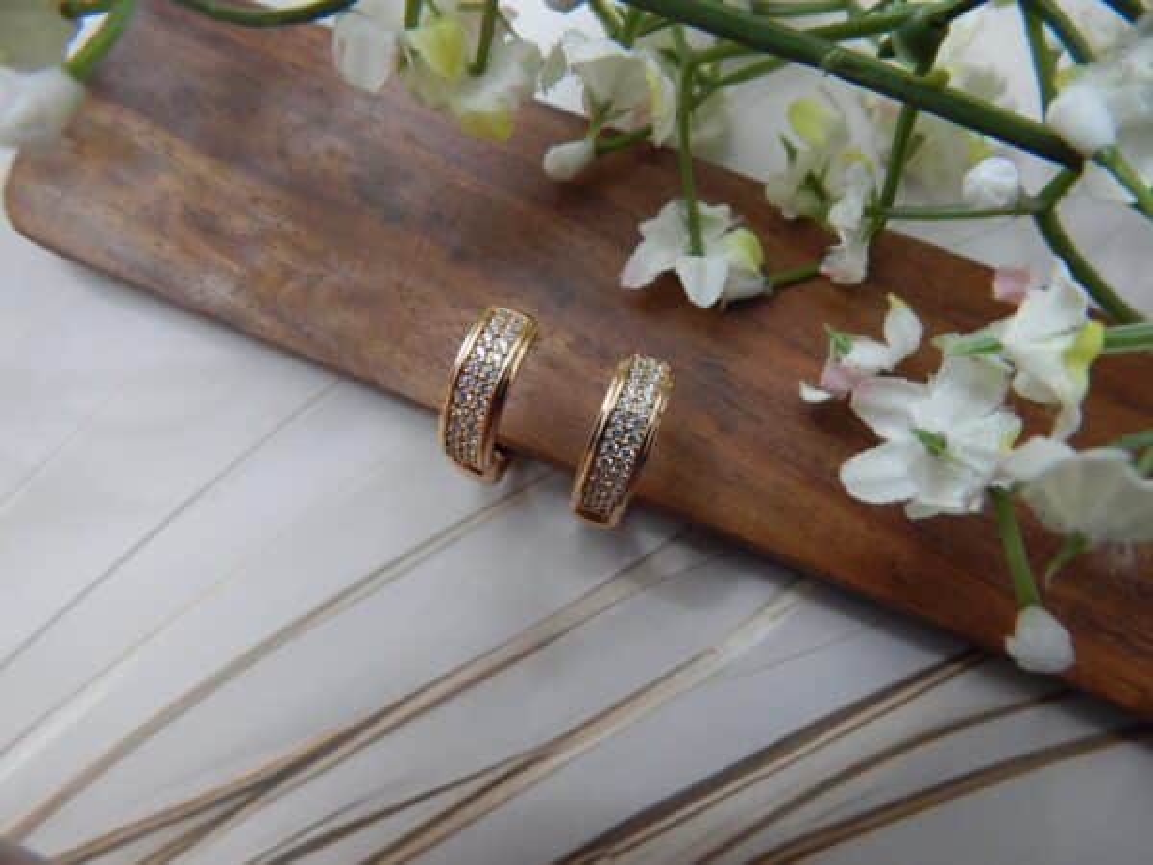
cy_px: 432
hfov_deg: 76.4
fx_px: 733
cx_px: 576
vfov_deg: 61.1
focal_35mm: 22
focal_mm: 4
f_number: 3
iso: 320
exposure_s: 1/30
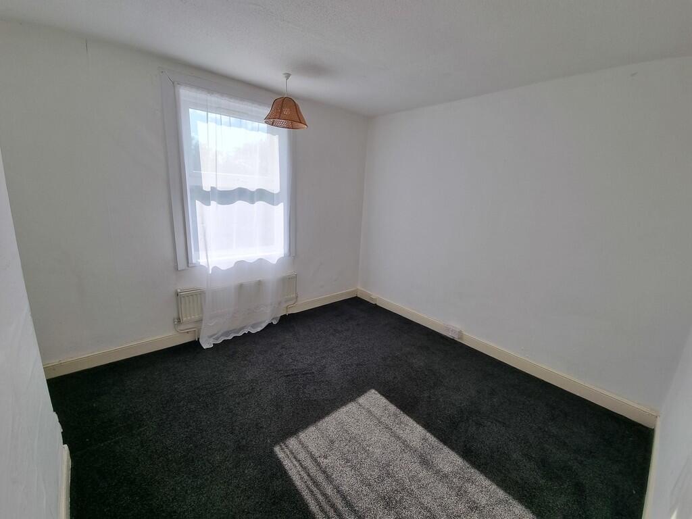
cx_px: 346
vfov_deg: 89.9
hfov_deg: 106.2
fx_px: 260
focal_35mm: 13
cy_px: 260
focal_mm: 2.2
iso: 50
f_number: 2.2
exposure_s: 1/416
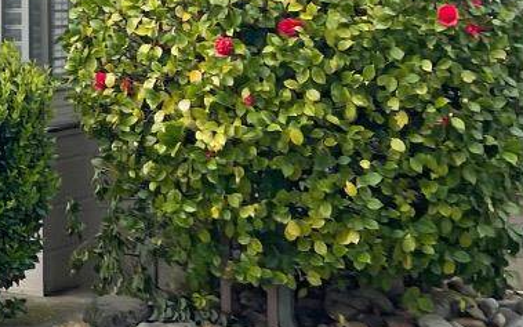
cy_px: -83
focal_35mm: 105
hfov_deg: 17.8
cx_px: -261
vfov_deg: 12.1
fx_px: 1497
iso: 32
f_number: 1.6
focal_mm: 5.1
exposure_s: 1/765
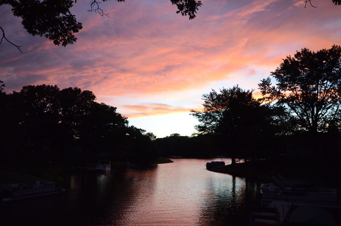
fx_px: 284
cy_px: 113
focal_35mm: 30
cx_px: 170
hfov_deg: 62.0
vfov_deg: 43.4
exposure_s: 1/250
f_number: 5.6
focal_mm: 20
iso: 3200
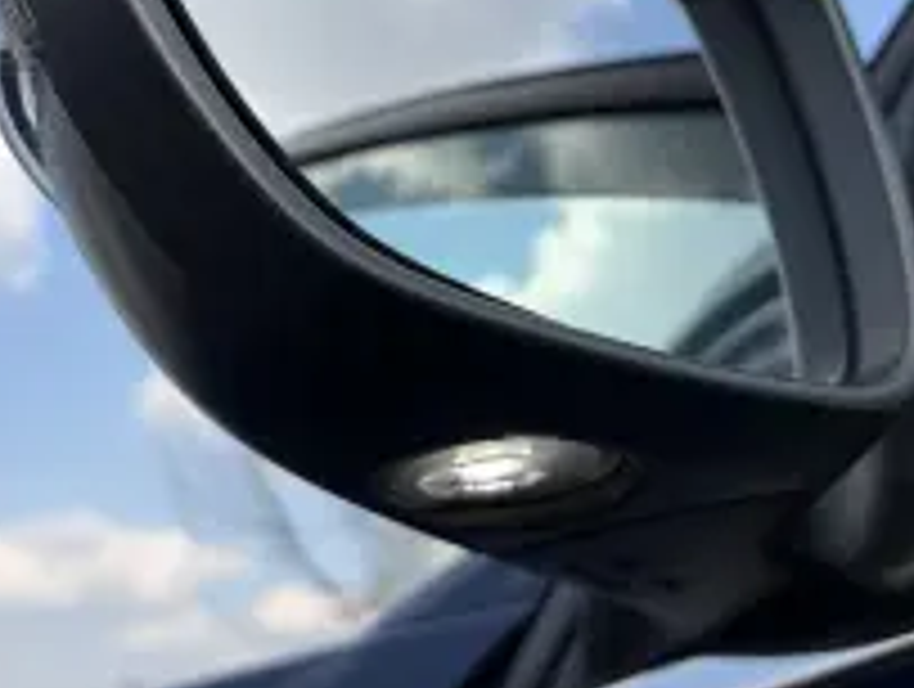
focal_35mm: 46
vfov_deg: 31.1
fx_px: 1217
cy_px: 180
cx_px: 504
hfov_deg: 41.1
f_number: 1.6
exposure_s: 1/1751
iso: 50
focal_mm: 5.96
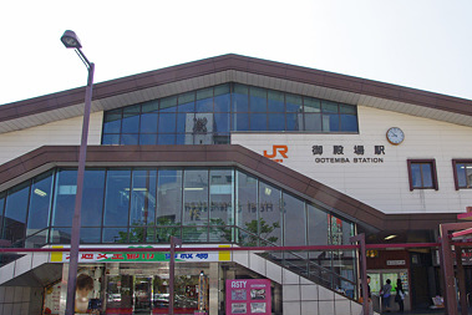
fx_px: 420
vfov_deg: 41.1
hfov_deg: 58.3
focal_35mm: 32
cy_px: 175
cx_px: 278
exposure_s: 1/250
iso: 800
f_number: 11
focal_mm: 18
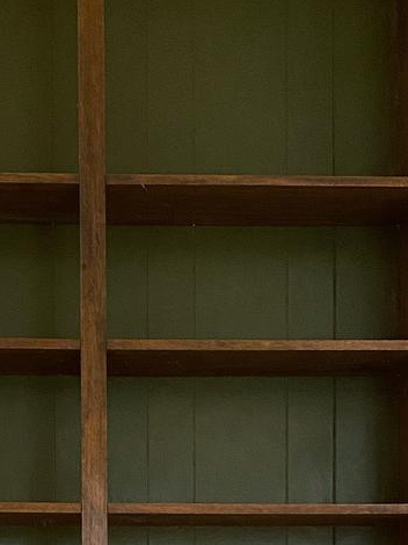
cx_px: 94
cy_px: 684
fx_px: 1337
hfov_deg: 17.2
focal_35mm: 85
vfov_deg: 21.1
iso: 500
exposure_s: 1/60
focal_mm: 4.25
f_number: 1.8
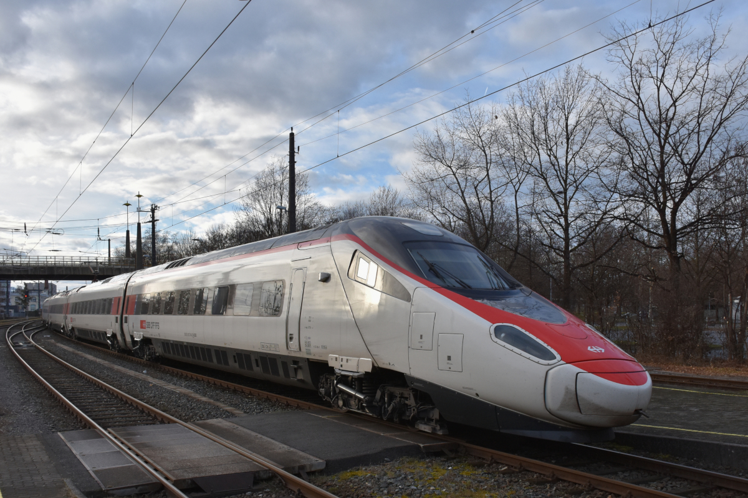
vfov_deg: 47.9
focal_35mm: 27
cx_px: 374
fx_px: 561
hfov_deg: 67.4
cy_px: 249
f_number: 5.6
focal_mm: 18
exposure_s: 1/1250
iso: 400
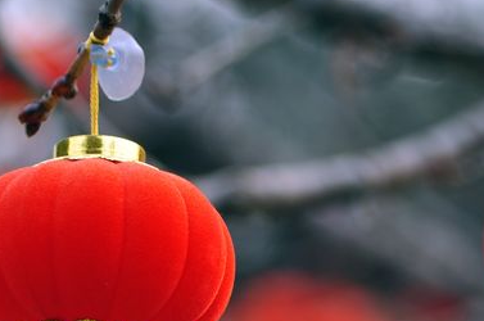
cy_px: 311
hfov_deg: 6.5
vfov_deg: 4.3
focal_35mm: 318
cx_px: 252
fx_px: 4268
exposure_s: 1/250
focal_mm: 100
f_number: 5
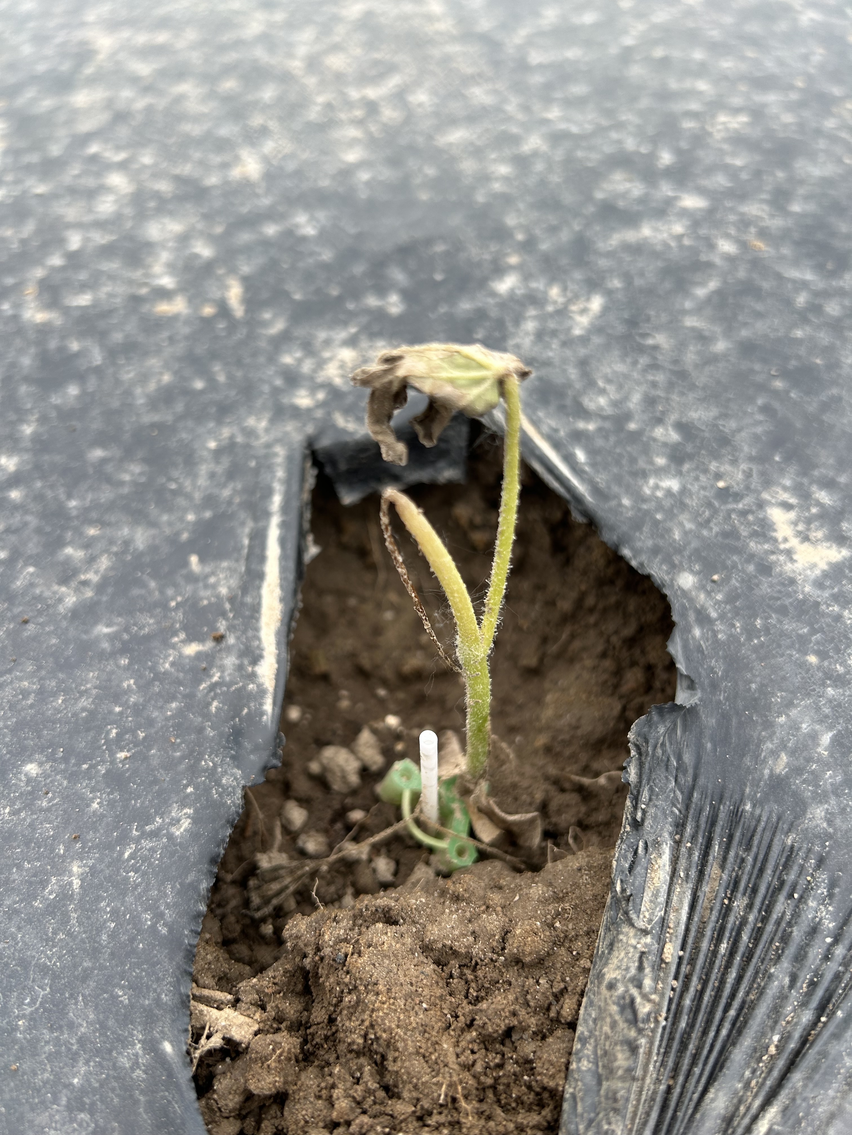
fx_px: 853
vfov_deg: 67.3
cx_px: 426
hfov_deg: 53.1
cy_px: 568
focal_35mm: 26
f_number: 1.5
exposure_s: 1/786
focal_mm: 5.7
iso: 50
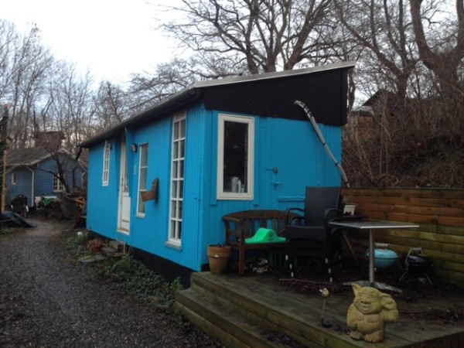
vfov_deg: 40.7
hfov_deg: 52.6
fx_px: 469
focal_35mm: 35
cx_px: 232
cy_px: 174
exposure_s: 1/24
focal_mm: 4.28
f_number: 2.4
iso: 50
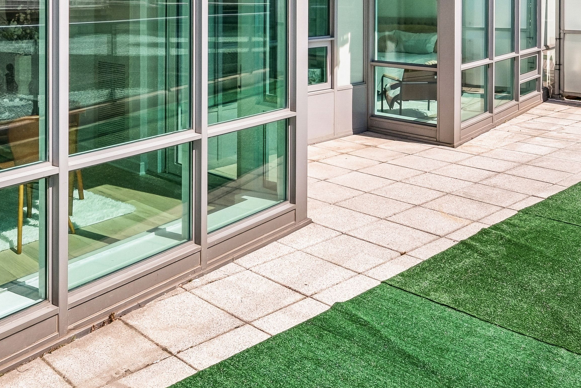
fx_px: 646
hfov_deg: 47.8
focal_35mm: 40
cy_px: 8
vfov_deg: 31.2
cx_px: 204
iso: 160
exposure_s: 1/320
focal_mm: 8
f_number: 8
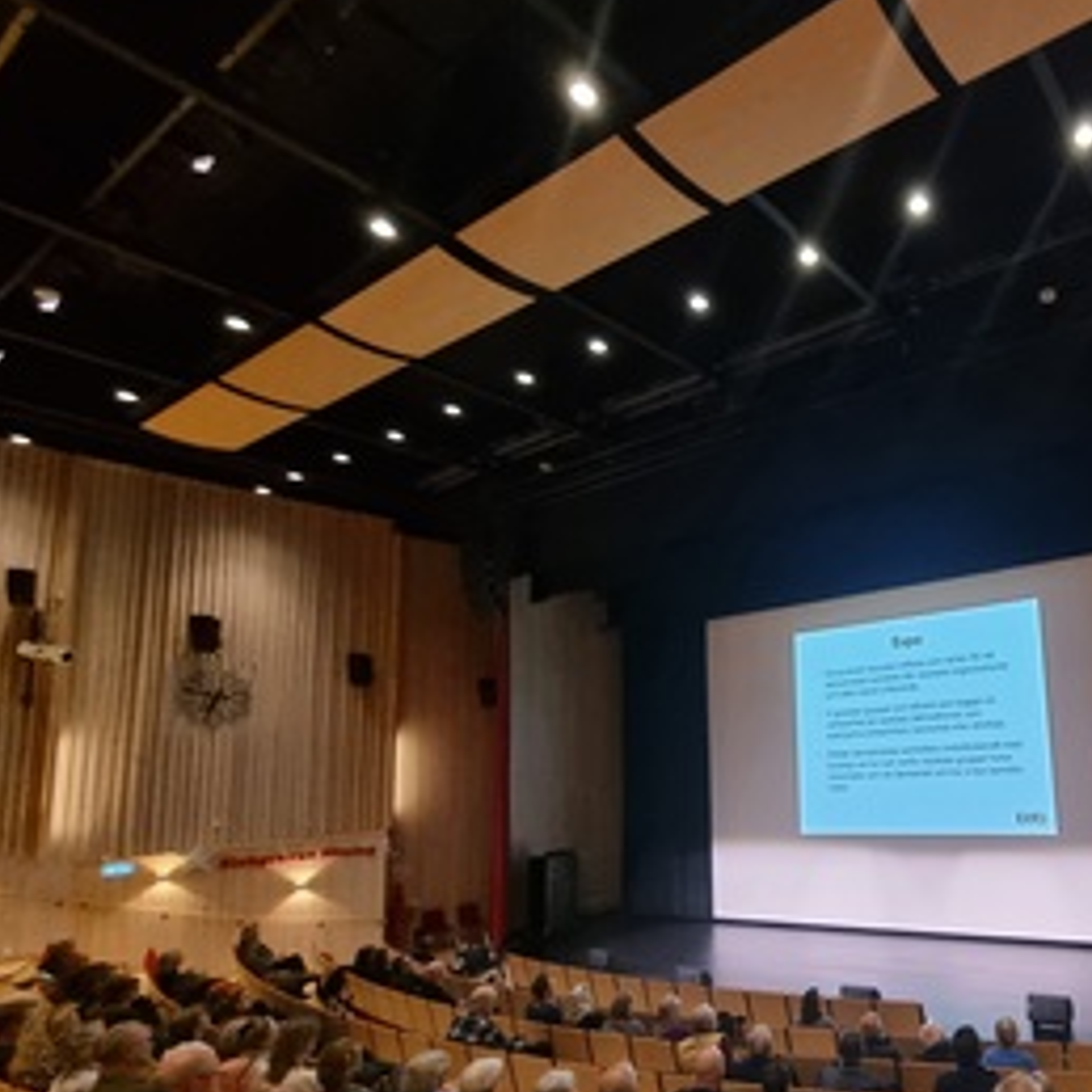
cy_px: 649
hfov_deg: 66.0
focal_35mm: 20
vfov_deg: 74.1
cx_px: 915
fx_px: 714
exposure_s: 1/33
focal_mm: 2.2
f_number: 2.2
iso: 800
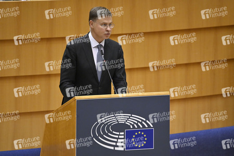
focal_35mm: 600
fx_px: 3900
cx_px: 117
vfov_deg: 2.3
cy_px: 78
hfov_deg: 3.4
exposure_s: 1/640
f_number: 6.3
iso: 4000
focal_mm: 600
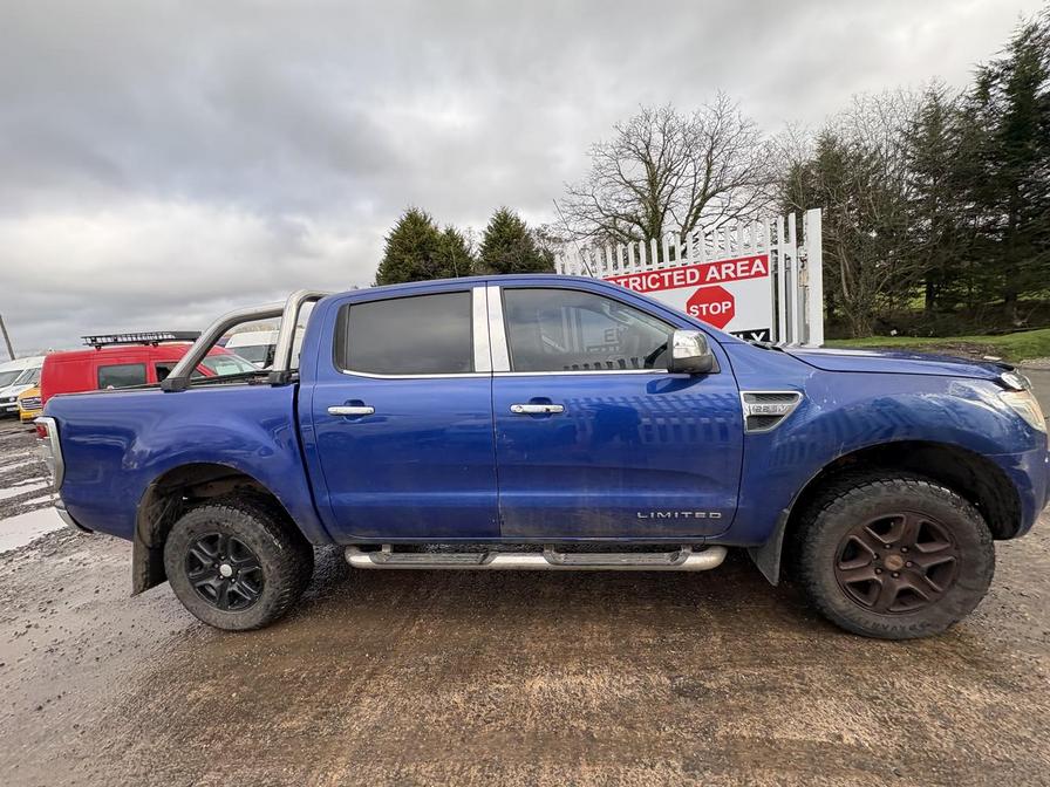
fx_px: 425
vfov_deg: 85.7
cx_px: 525
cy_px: 394
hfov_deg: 102.1
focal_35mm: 14
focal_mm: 2.22
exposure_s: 1/220
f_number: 2.2
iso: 64
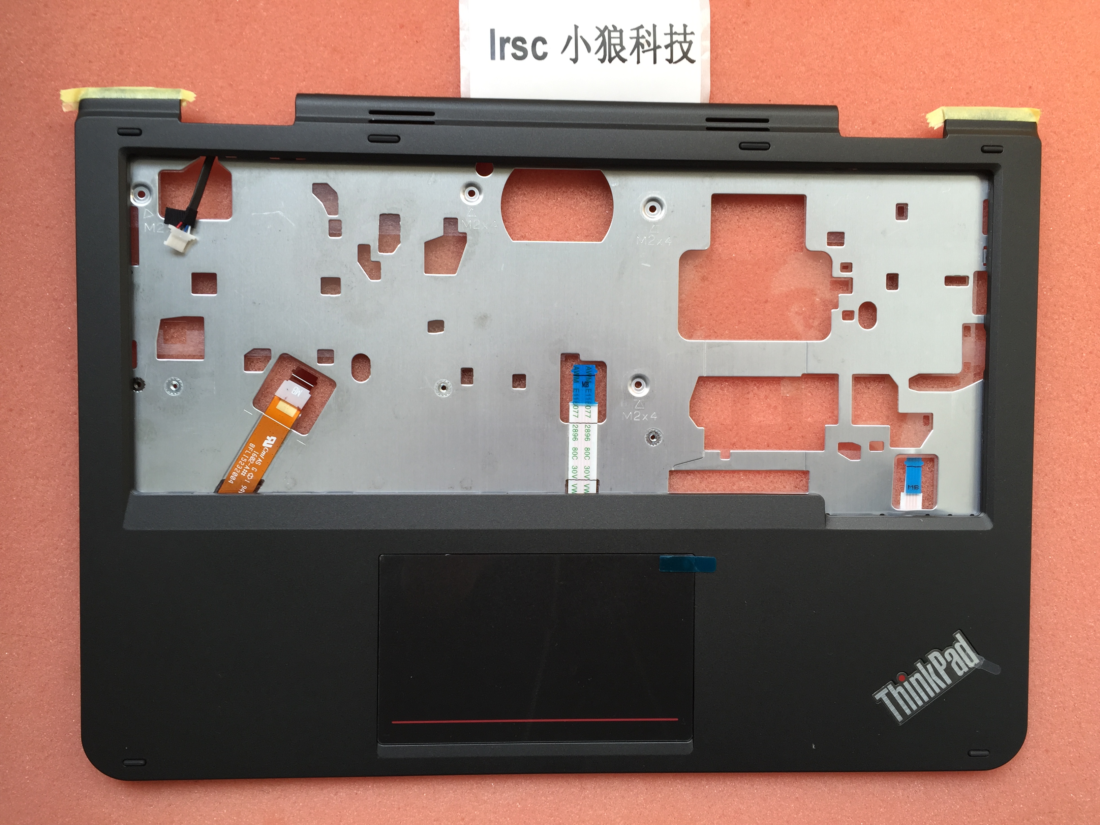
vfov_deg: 48.2
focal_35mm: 29
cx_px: 550
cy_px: 412
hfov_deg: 61.7
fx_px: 922
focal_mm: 4.15
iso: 32
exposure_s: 1/119
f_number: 2.2
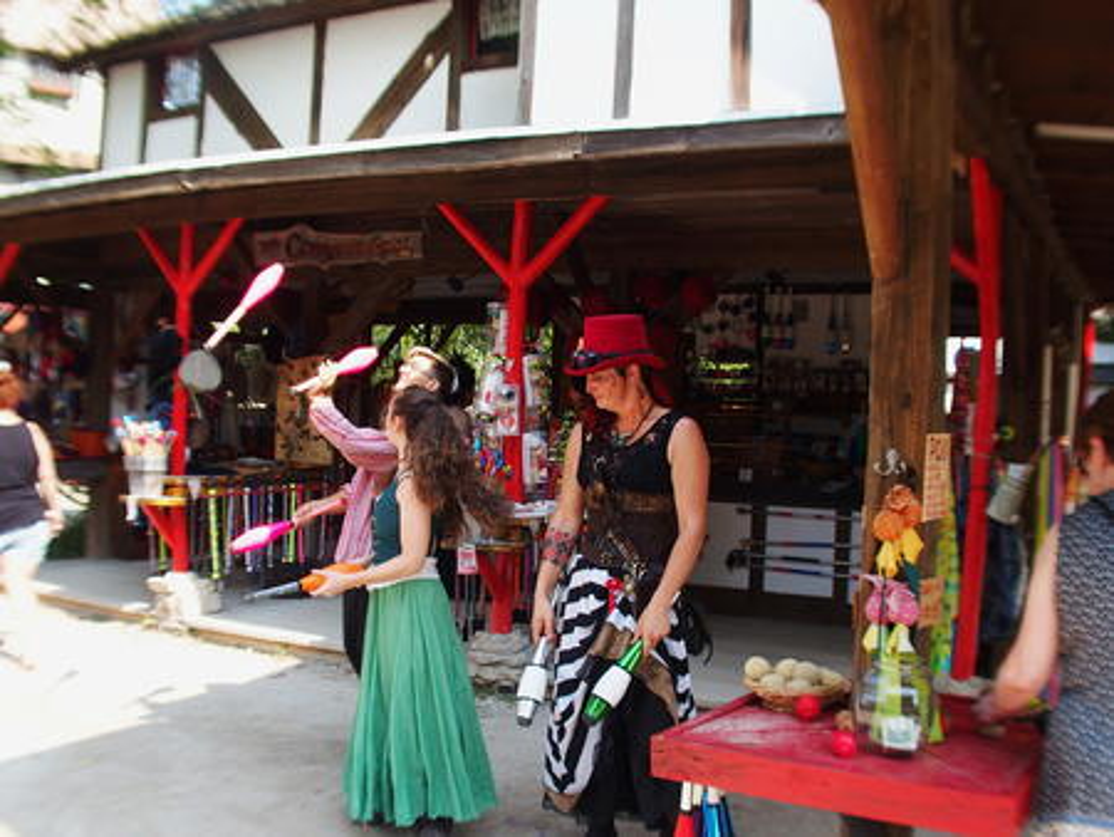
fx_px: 2737
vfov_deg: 17.4
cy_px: 418
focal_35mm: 85
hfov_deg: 23.0
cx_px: 557
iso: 100
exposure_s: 1/250
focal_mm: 17.8
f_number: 3.5
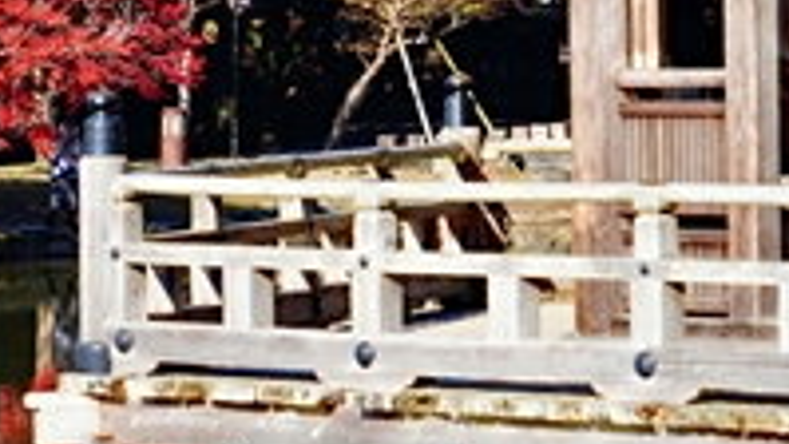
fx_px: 5189
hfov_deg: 8.7
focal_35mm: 248
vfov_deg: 4.9
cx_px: 159
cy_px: 200
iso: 125
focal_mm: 118
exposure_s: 1/125
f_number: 6.7
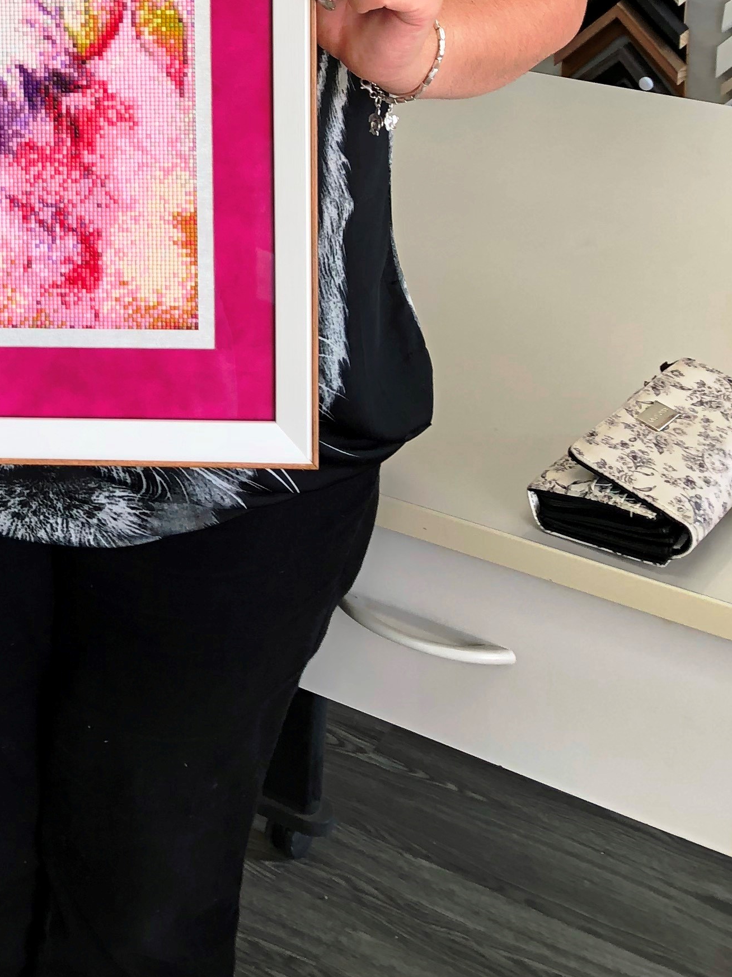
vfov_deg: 26.8
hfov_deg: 20.8
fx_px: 1890
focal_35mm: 67
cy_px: -82
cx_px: -96
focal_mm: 3.99
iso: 40
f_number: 1.8
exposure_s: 1/100
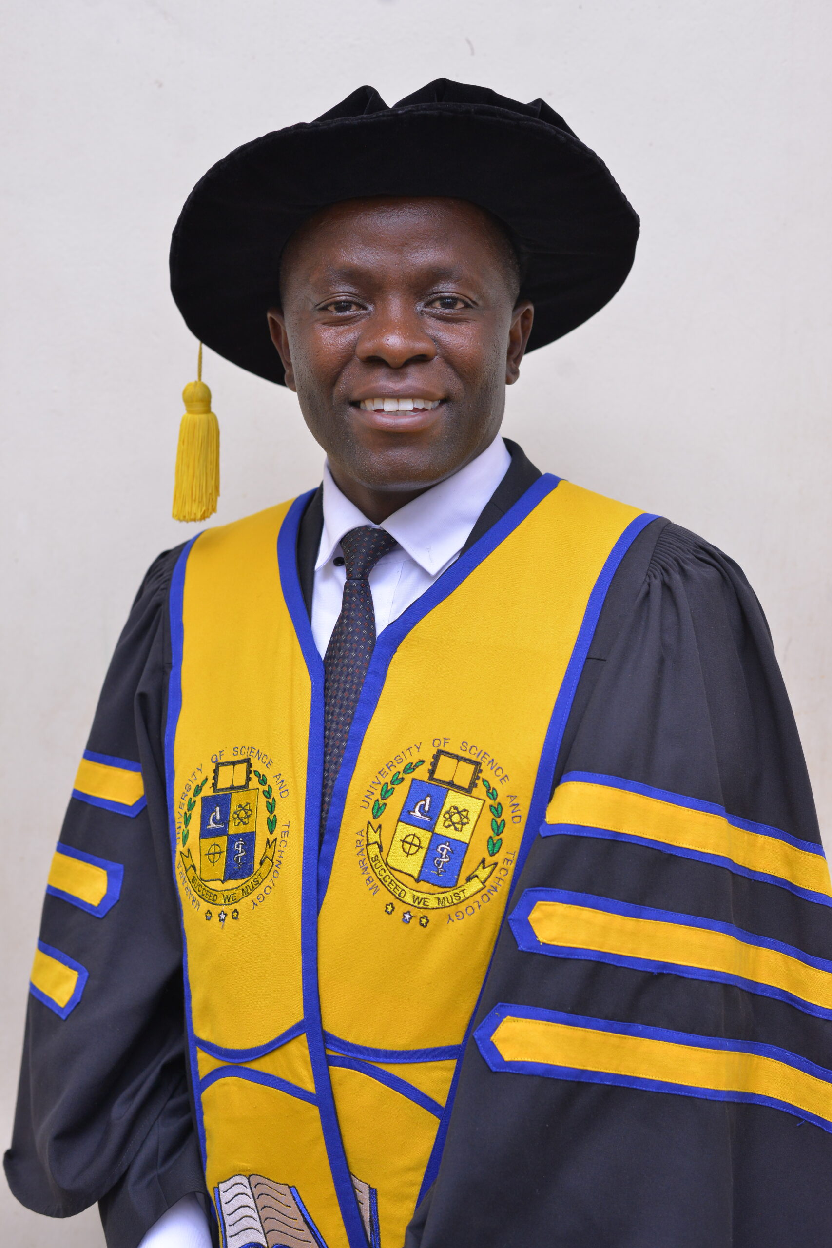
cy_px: 624
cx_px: 416
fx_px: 1733
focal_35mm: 50
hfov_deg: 27.0
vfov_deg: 39.6
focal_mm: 50
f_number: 3.5
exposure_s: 1/200
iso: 800
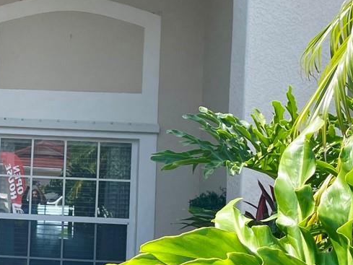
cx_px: -32
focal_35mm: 85
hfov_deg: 21.8
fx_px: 867
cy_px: 164
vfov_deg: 17.4
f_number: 1.6
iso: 50
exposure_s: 1/1667
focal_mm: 4.2
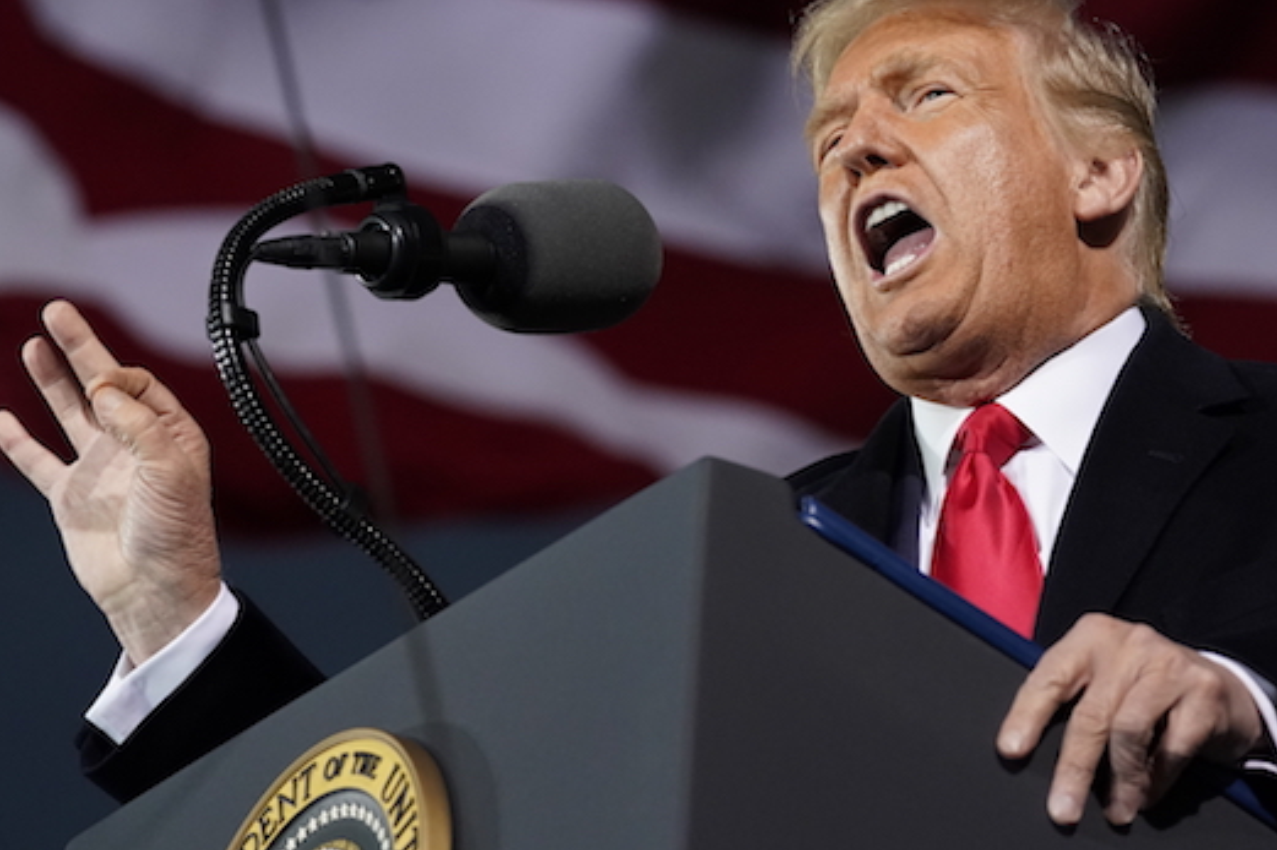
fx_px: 8723
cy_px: 359
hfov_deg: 8.4
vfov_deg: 5.6
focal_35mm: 246
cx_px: 848
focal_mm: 183
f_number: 7.1
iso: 5000
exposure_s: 1/640
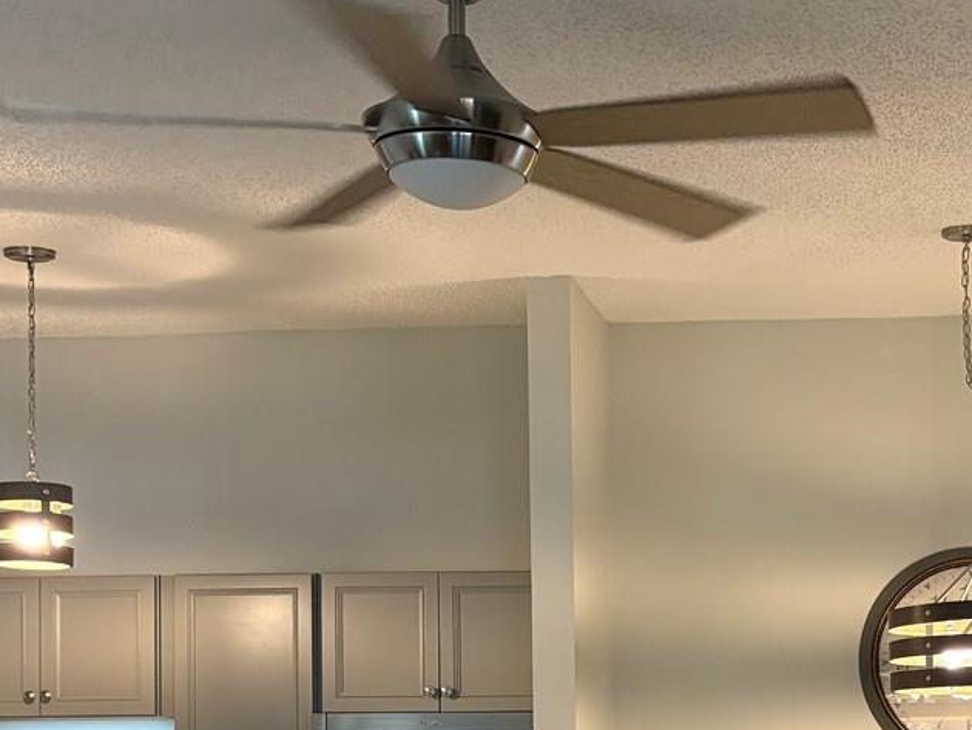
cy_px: 750
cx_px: 753
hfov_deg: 28.8
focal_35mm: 66
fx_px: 1854
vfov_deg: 21.4
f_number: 1.6
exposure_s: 1/60
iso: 250
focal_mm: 5.96
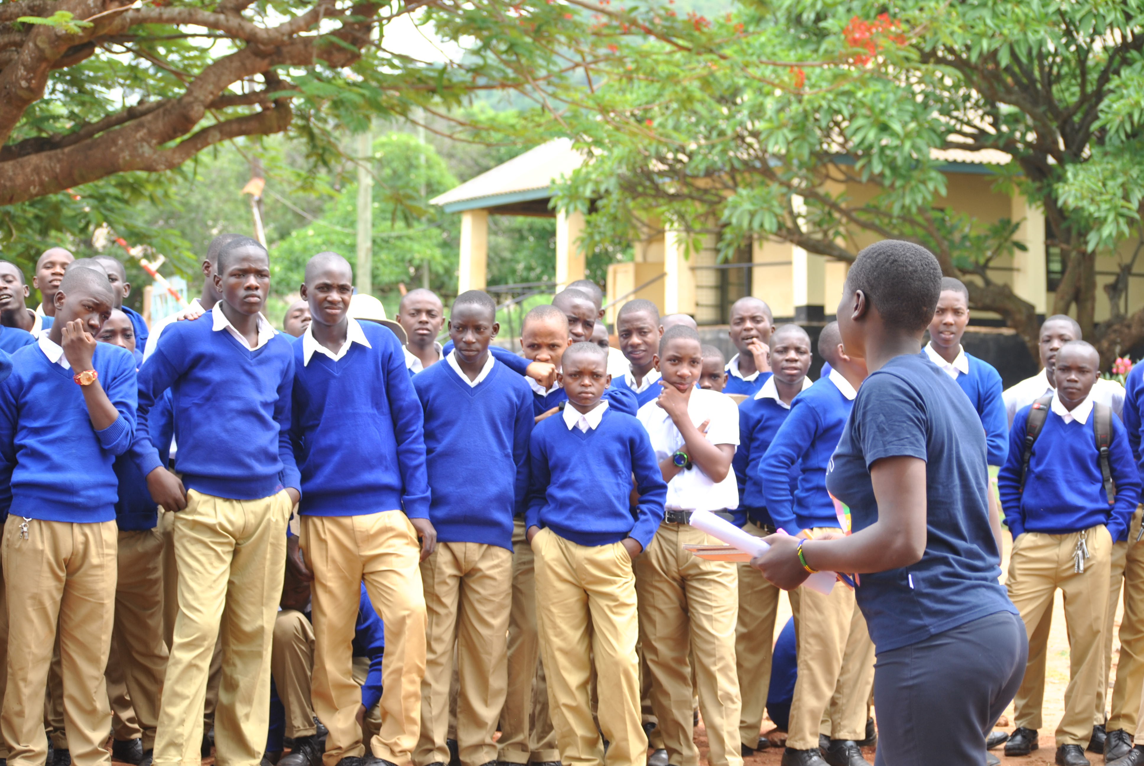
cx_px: 572
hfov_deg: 24.6
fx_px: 2625
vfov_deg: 16.6
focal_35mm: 82
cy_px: 383
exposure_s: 1/160
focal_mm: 55
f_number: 4
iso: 100
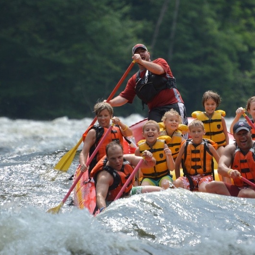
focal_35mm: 577
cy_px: 128
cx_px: 180
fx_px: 4809
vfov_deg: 3.0
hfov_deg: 3.0
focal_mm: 300
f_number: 5.6
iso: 400
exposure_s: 1/640
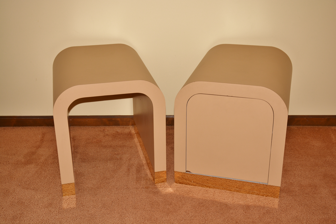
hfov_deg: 41.1
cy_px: 112
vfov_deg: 28.1
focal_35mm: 48
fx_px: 448
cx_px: 168
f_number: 5.6
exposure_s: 1/125
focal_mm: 32
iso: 200
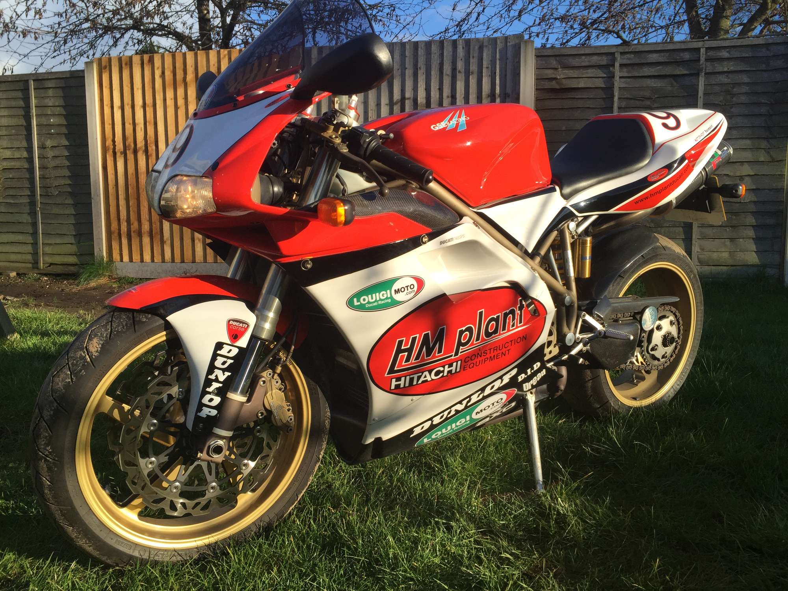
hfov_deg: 61.7
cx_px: 394
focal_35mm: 29
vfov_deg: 48.2
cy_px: 296
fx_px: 660
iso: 32
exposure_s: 1/920
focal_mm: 4.15
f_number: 2.2
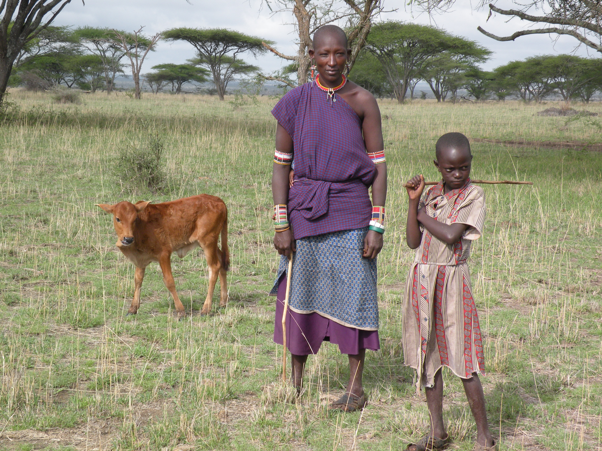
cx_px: 301
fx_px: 1322
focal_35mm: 76
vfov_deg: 19.4
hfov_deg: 25.7
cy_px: 226
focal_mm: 13.4
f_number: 6.3
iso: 64
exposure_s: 1/198
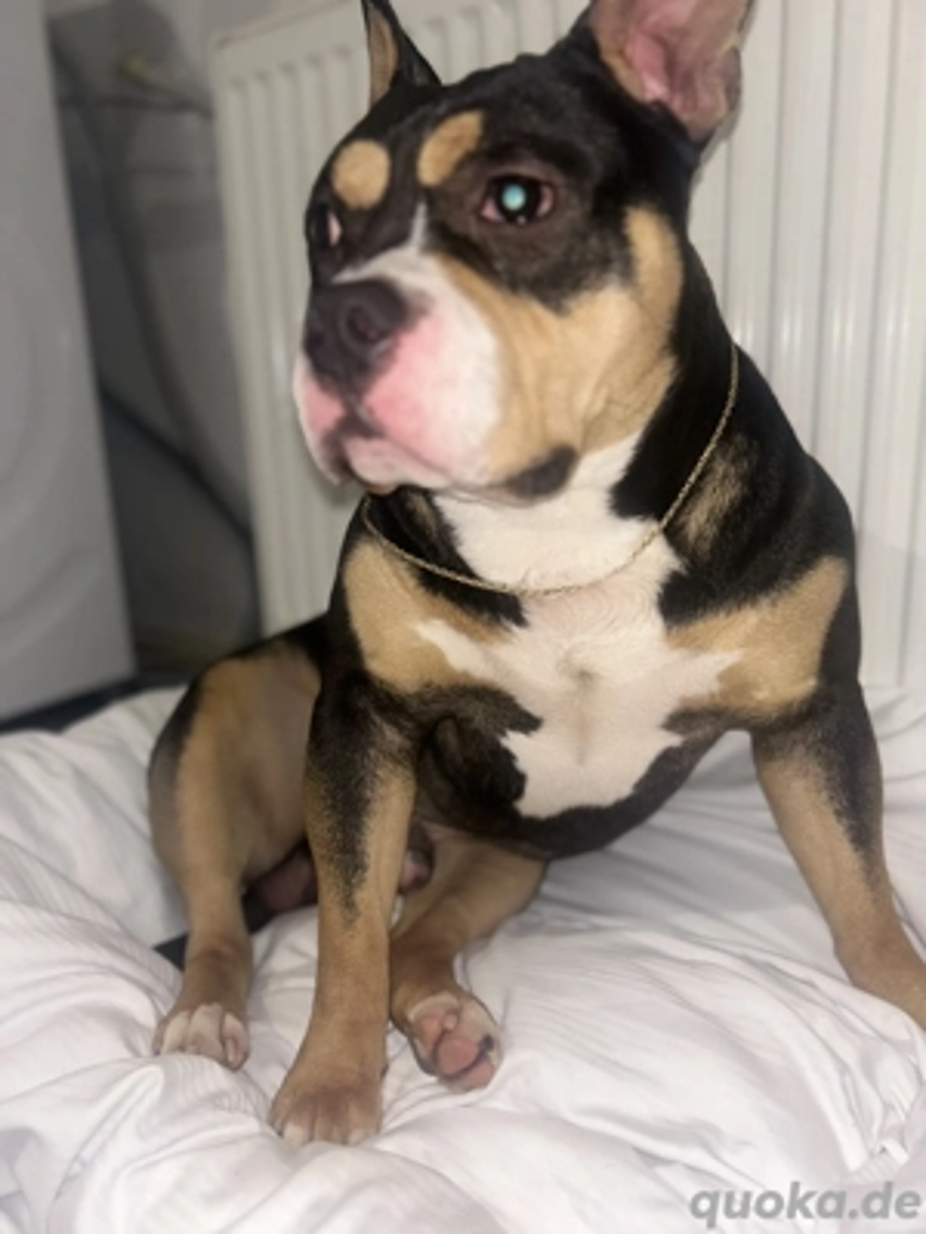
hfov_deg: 53.1
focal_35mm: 26
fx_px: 927
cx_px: 463
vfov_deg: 67.3
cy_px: 617
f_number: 1.5
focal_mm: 5.7
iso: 50
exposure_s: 1/33
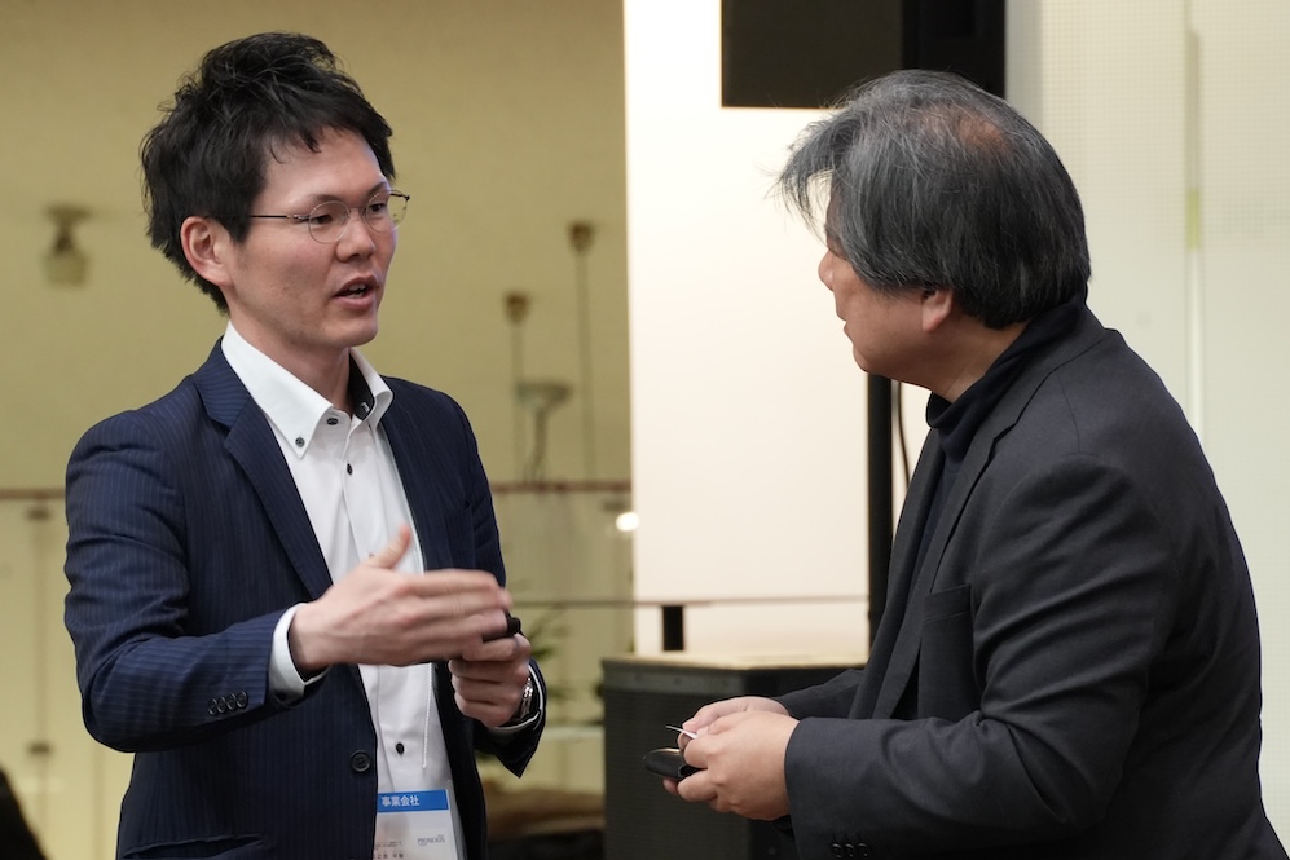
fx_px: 14693
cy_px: 430
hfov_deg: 5.0
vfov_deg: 3.4
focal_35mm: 410
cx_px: 659
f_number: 10
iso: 4000
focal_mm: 266
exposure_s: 1/60
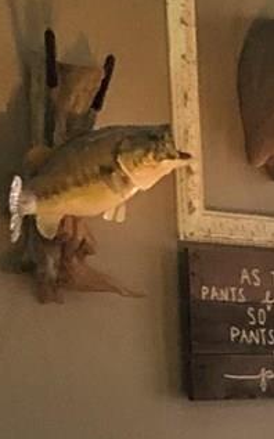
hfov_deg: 5.3
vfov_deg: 9.3
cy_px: 740
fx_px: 2582
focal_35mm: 216
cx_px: 1129
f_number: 1.8
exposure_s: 1/15
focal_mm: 4
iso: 64
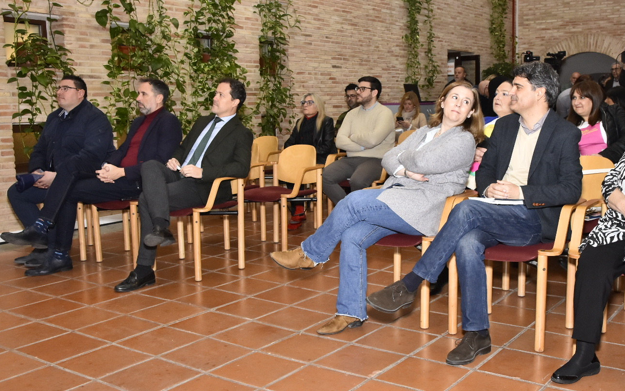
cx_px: 357
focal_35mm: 42
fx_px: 715
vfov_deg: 30.5
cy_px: 184
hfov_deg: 47.1
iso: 800
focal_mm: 22
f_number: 5.6
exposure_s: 1/100
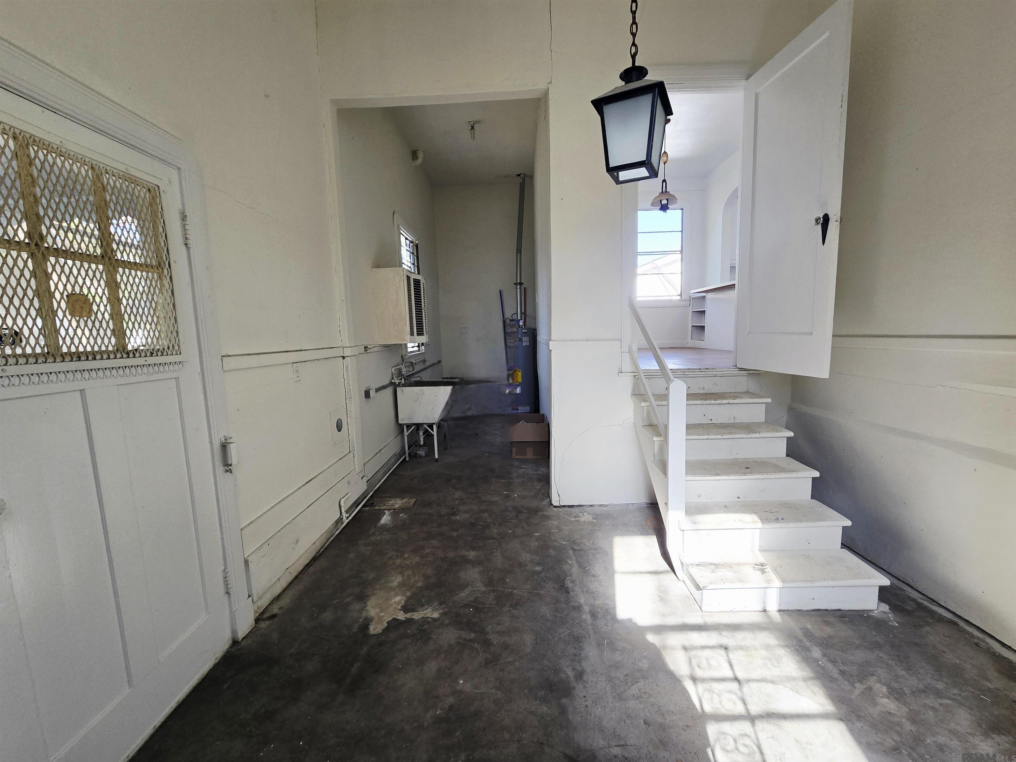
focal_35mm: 13
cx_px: 508
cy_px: 381
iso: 50
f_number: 2.2
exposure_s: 1/135
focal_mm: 2.2
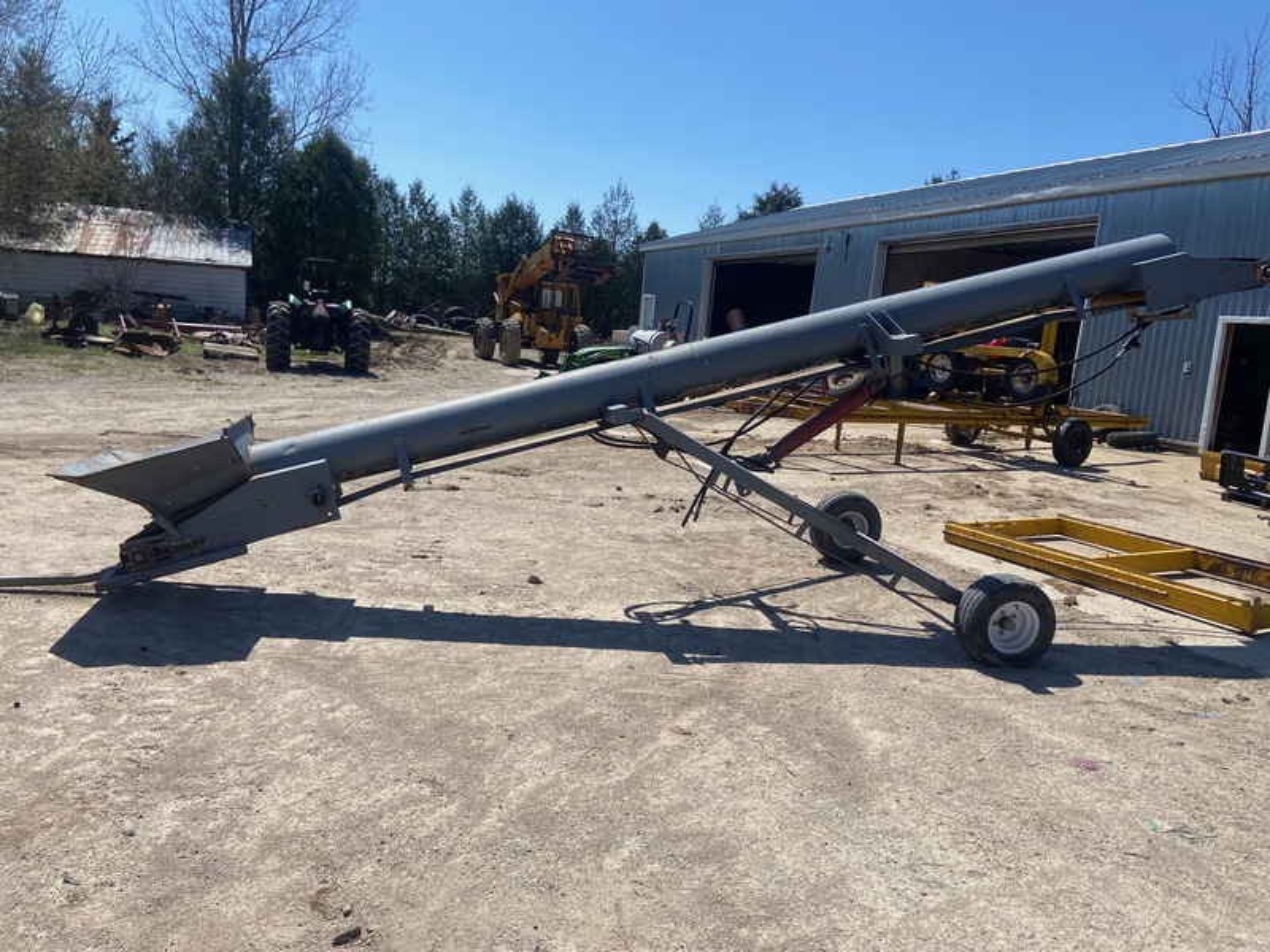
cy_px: 476
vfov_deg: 53.1
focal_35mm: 26
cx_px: 635
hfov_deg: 67.3
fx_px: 954
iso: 32
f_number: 1.8
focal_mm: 4.25
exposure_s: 1/3300
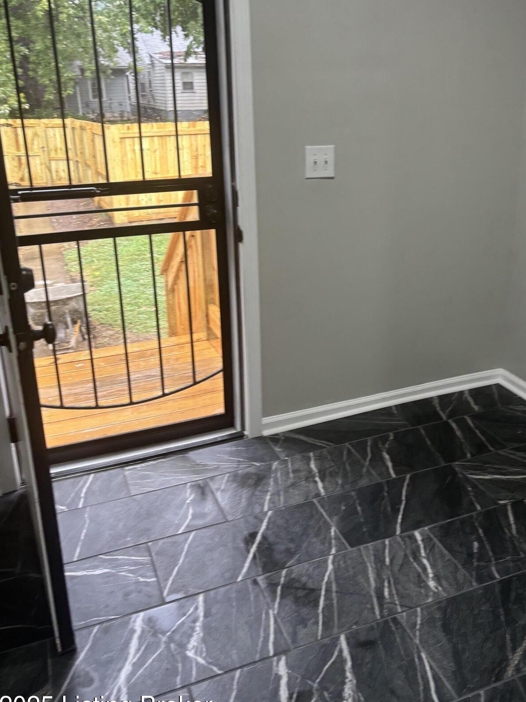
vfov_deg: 55.1
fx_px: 669
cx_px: 312
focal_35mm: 33
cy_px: 301
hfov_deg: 42.8
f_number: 1.6
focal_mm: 5.96
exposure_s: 1/60
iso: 160
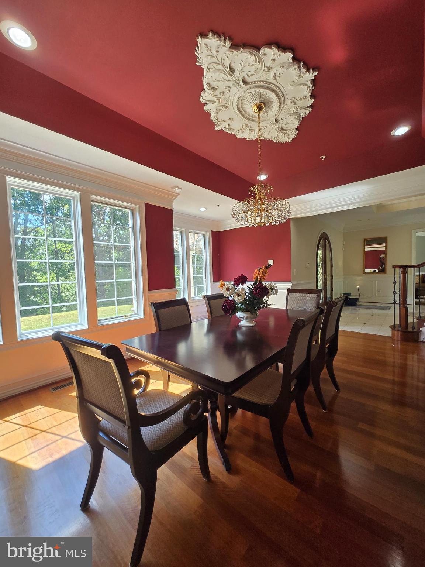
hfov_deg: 89.9
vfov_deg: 106.2
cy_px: 284
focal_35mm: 13
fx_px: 213
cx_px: 212
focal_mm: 1.7
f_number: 2.2
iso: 50
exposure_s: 1/60
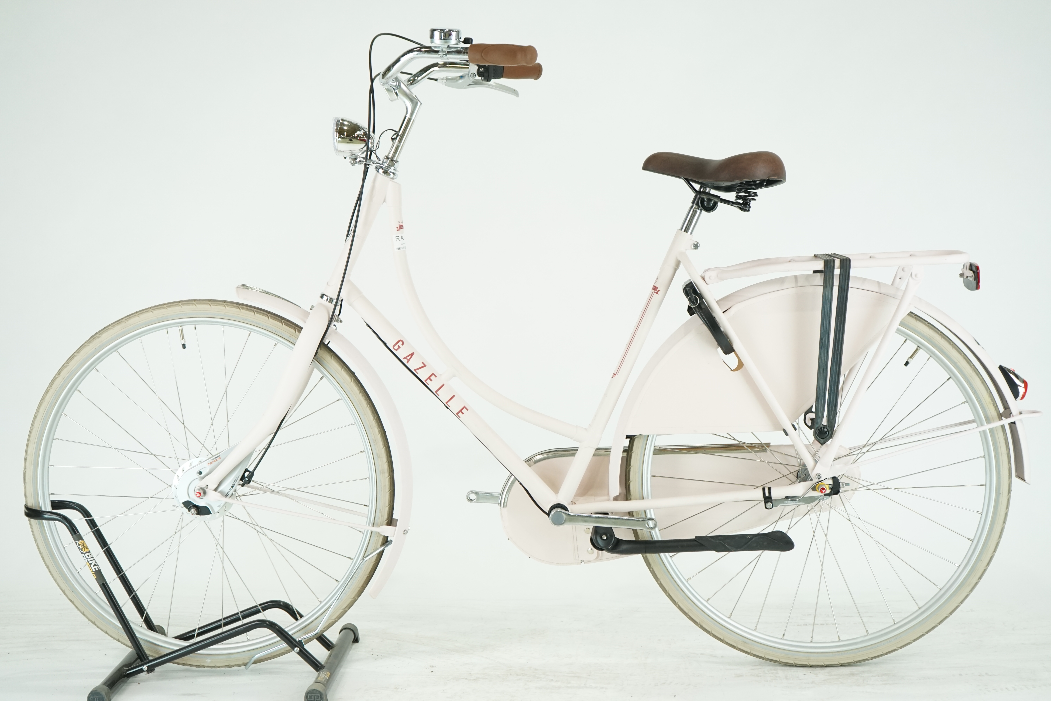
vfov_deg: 24.6
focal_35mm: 55
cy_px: 350
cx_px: 526
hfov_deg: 36.2
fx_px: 1606
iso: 1600
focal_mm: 55
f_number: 5.6
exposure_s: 1/200
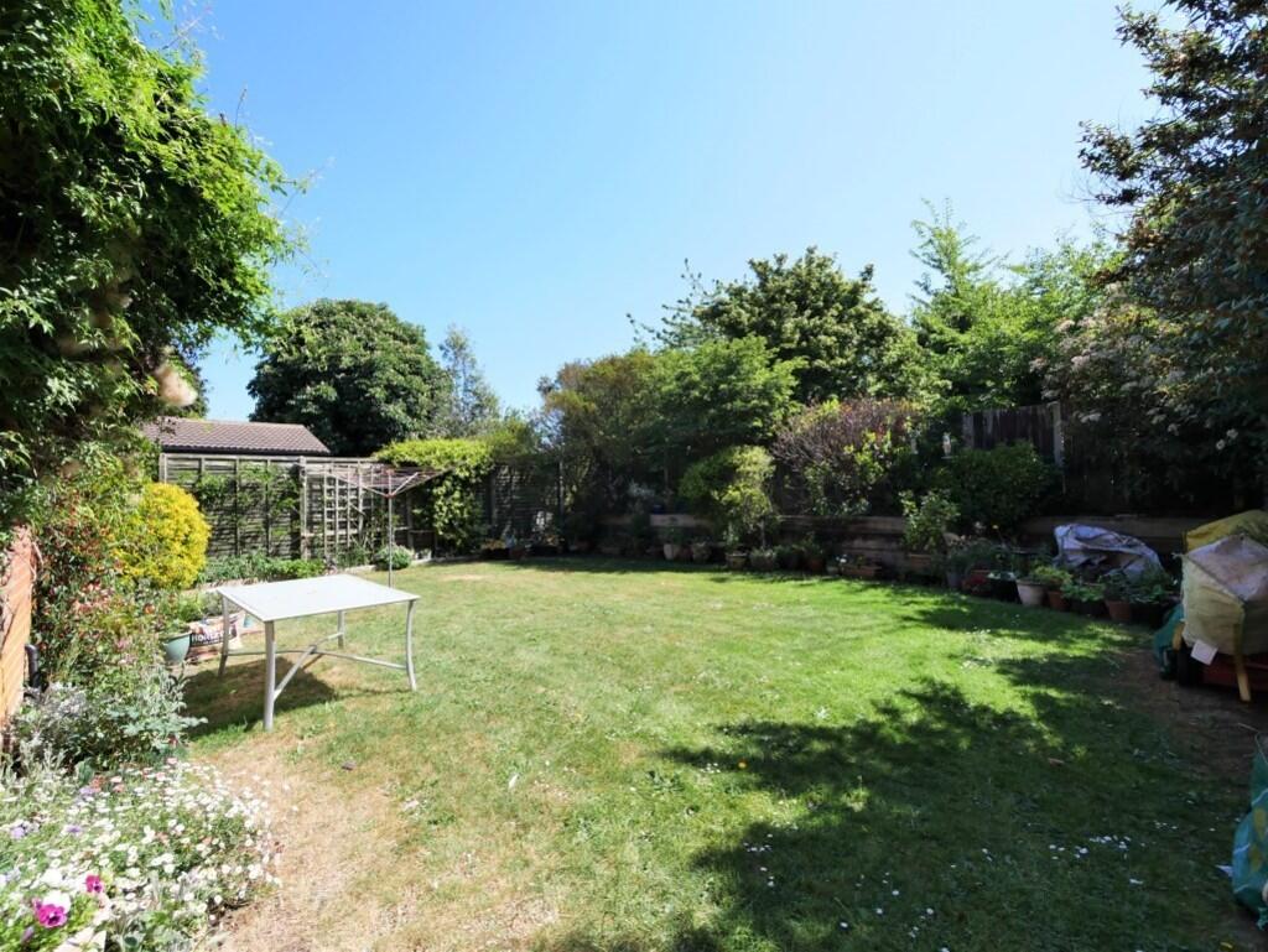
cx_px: 634
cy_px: 476
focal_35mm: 14
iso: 200
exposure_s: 1/320
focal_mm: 7
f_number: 7.1
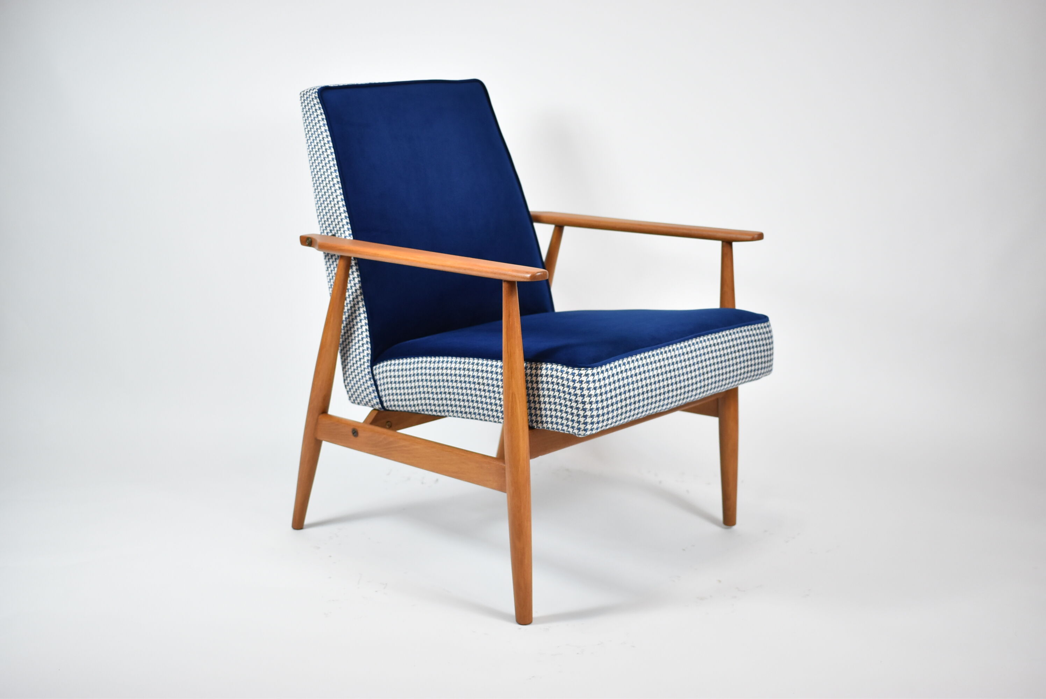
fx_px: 1178
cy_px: 350
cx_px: 523
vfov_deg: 33.1
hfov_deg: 47.9
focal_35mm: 40
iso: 800
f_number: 4
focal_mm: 27
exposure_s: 1/125
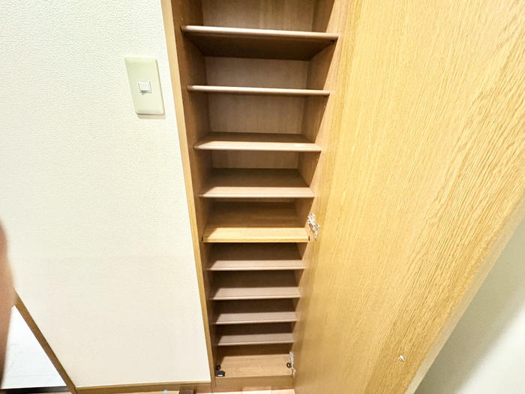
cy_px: 197
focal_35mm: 14
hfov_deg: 102.1
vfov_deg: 85.7
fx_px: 212
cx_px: 262
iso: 1000
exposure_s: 1/30
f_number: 2.2
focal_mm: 2.22
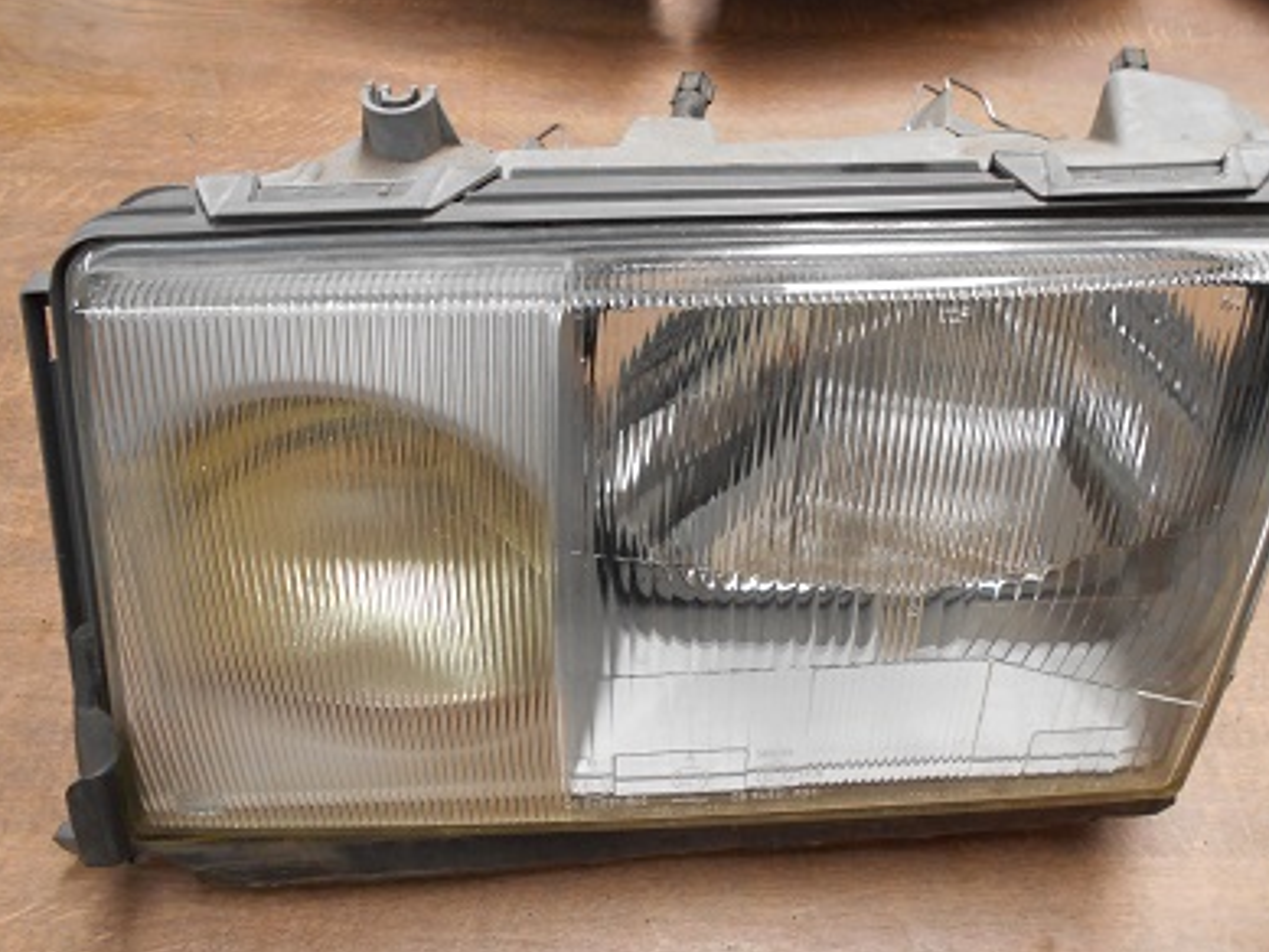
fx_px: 1137
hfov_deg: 58.2
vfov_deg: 45.4
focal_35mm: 31
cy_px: 443
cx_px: 711
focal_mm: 4.6
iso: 200
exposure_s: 1/30
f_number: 3.2
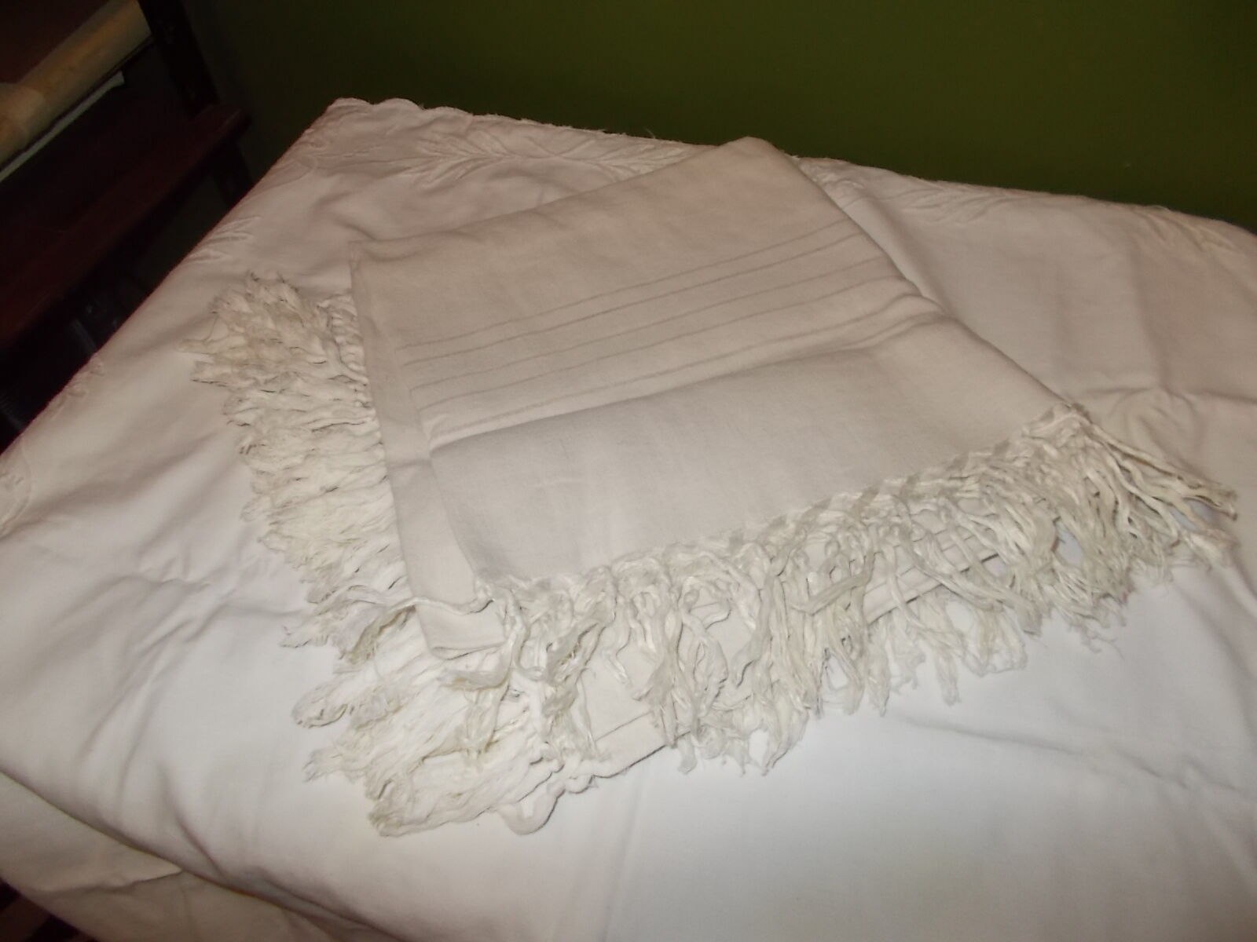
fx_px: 944
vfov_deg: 53.1
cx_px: 628
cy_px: 471
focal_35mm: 26
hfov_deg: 67.3
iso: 200
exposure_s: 1/25
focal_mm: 4.6
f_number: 3.2
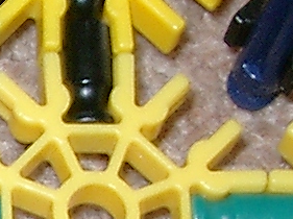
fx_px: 2282
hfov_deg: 7.1
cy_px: 375
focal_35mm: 270
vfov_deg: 5.4
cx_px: -318
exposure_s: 1/60
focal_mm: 7.6
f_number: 2.6
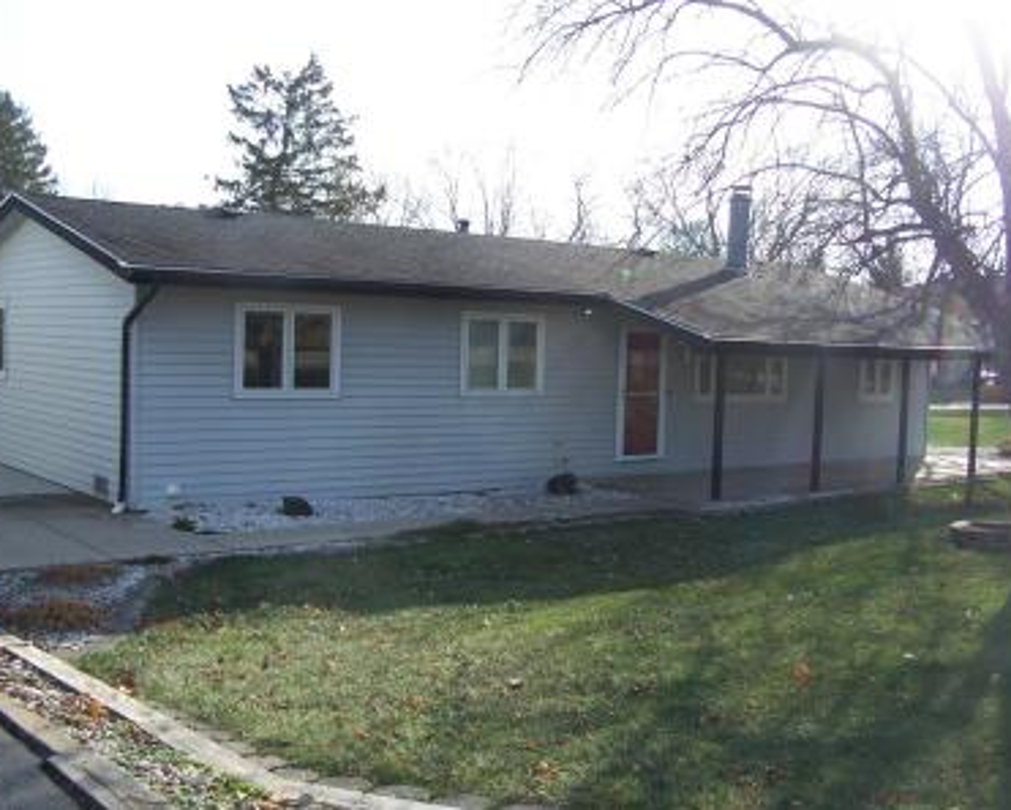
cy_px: 406
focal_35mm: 40
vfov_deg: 37.4
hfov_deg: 45.8
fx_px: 1197
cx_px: 504
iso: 80
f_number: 2.8
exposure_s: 1/500
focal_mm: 6.3
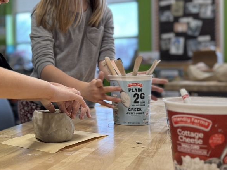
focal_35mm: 42
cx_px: 64
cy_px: 27
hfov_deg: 43.7
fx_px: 275
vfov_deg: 33.1
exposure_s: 1/69
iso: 200
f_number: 1.78
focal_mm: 6.76
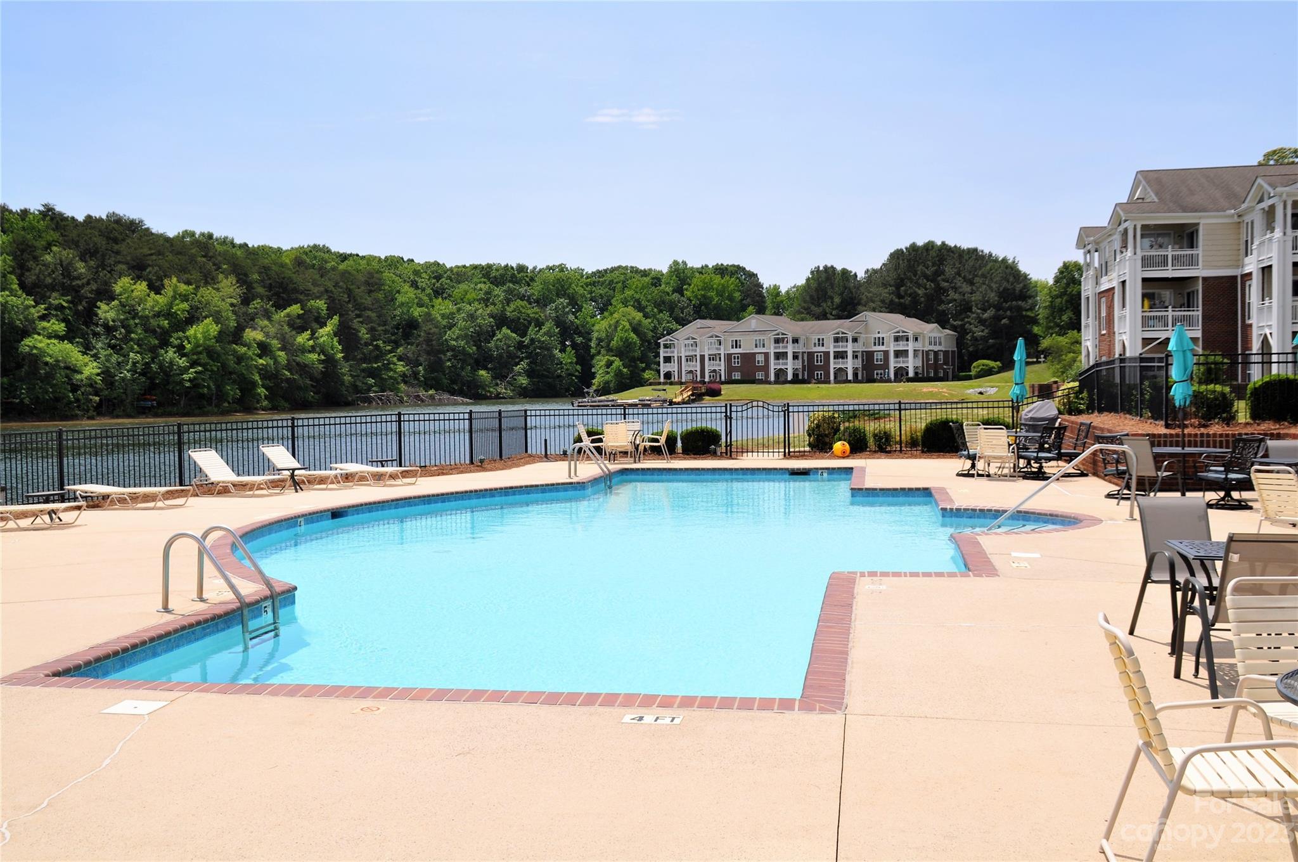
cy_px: 431
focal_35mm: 38
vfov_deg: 35.4
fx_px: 1350
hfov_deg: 51.3
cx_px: 649
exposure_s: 1/400
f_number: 10
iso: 200
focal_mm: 25
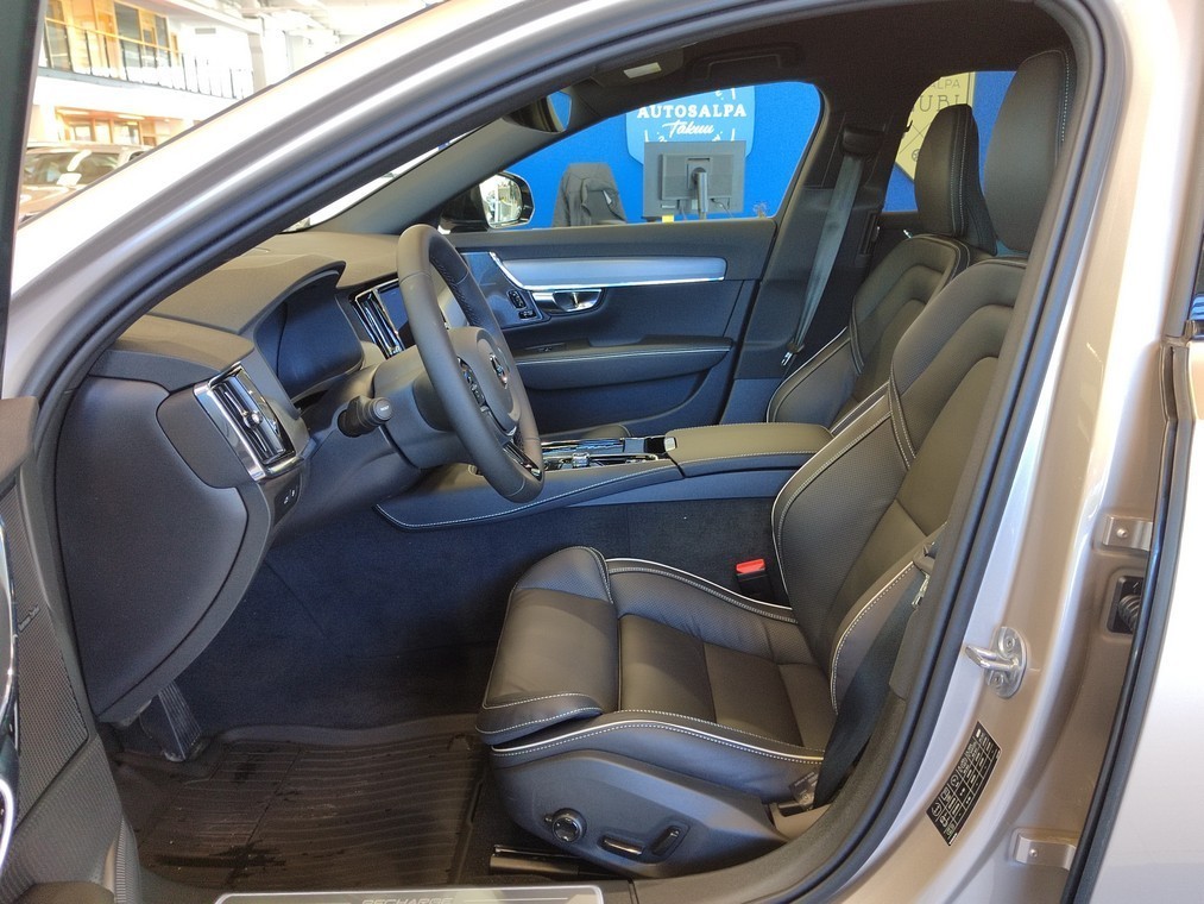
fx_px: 1009
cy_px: 452
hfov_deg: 61.7
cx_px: 602
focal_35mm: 29
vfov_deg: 48.2
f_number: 1.9
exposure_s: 1/33.3
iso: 1272
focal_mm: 5.52
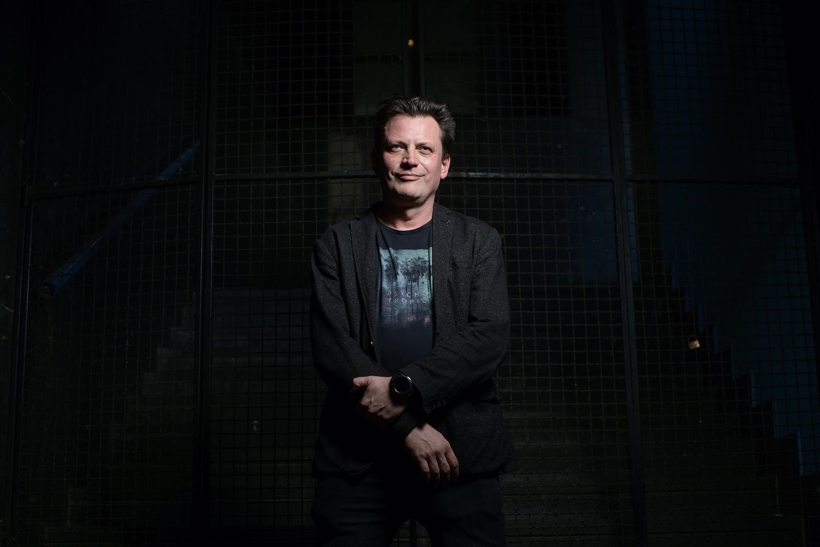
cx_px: 410
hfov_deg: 39.6
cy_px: 274
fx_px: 1139
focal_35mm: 50
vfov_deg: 27.0
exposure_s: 1/160
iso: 100
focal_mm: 50
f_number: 2.8
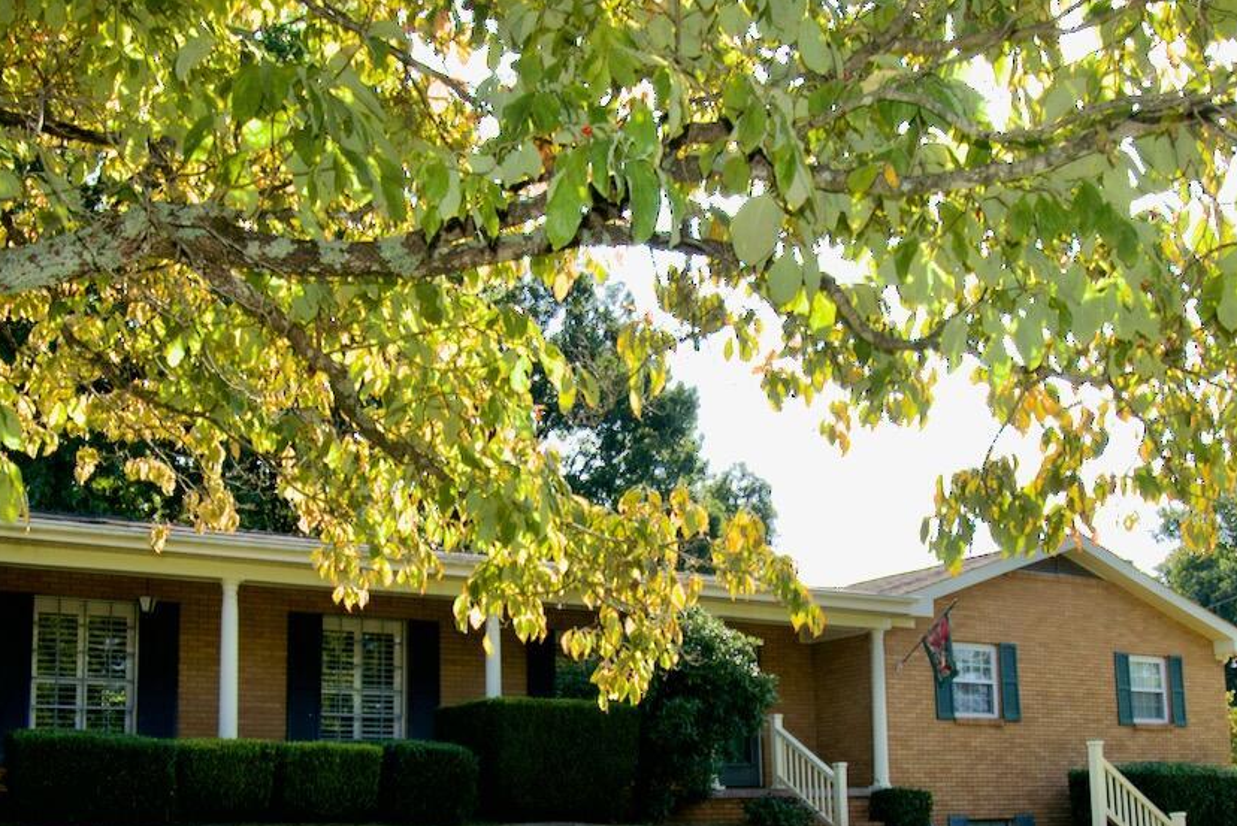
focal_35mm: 35
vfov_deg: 37.1
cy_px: 635
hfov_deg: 54.2
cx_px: 474
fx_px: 1195
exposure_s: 1/200
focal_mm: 15
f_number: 9
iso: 100
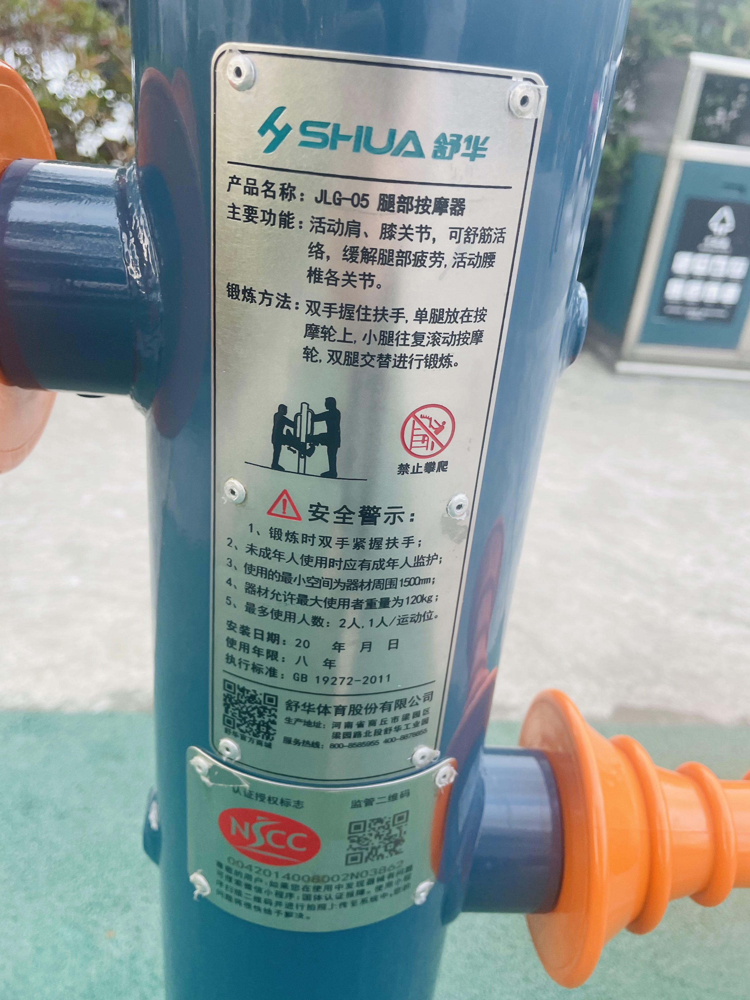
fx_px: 780
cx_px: 363
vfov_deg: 65.3
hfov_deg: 51.3
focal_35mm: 27
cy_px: 498
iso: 64
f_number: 1.6
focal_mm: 4.2
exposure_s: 1/121
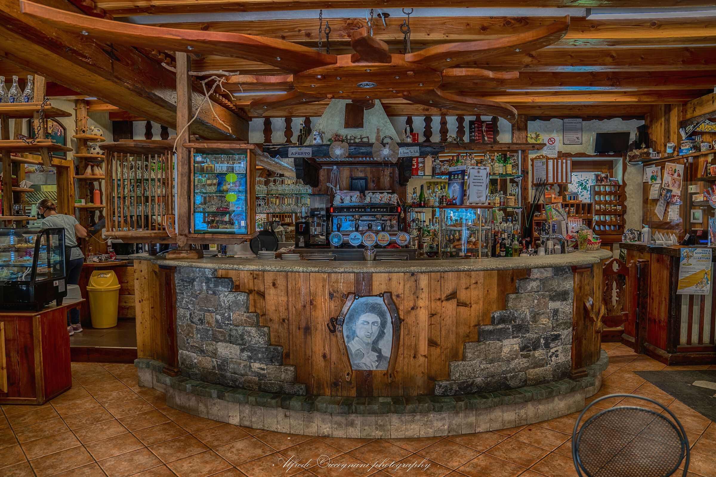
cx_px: 358
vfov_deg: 53.1
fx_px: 477
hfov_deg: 73.7
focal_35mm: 24
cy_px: 238
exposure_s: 1/40
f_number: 2.8
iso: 200
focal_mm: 24
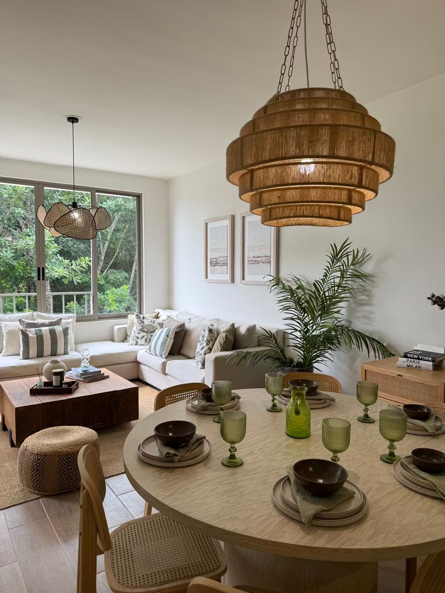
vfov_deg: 71.6
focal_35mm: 24
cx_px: 222
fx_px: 411
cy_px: 296
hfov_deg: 56.8
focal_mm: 6.76
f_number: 1.78
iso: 64
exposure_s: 1/121
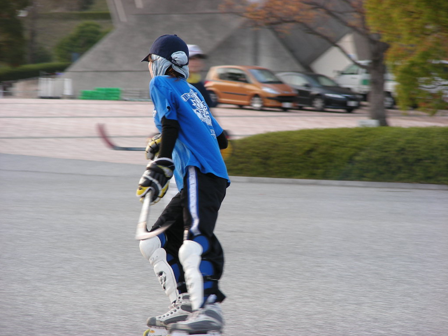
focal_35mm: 231
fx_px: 2990
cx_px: 224
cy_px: 168
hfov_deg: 8.6
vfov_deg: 6.4
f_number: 3.5
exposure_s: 1/88.4
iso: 50
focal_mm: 38.3
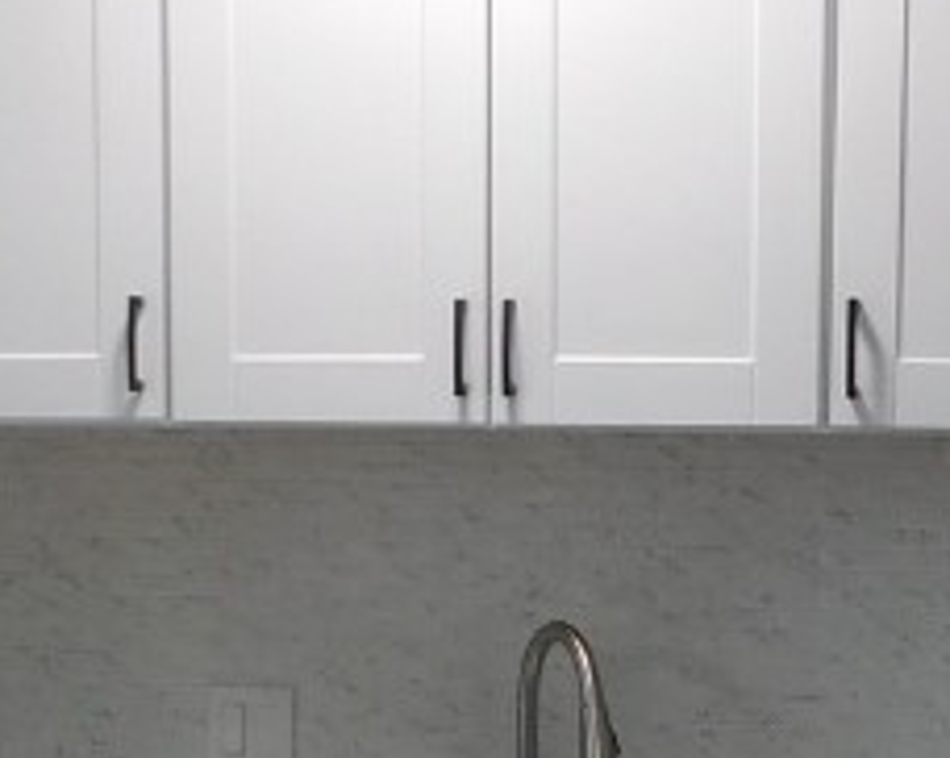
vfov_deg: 15.0
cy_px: 741
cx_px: 592
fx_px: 2837
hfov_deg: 19.0
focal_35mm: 101
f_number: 3
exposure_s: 1/30
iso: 160
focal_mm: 4
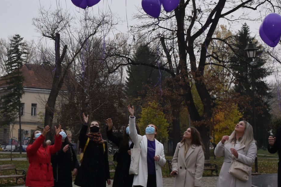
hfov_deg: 26.7
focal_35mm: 74
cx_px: 48
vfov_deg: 18.4
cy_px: 65
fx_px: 578
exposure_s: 1/200
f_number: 11
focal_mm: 23
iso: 400
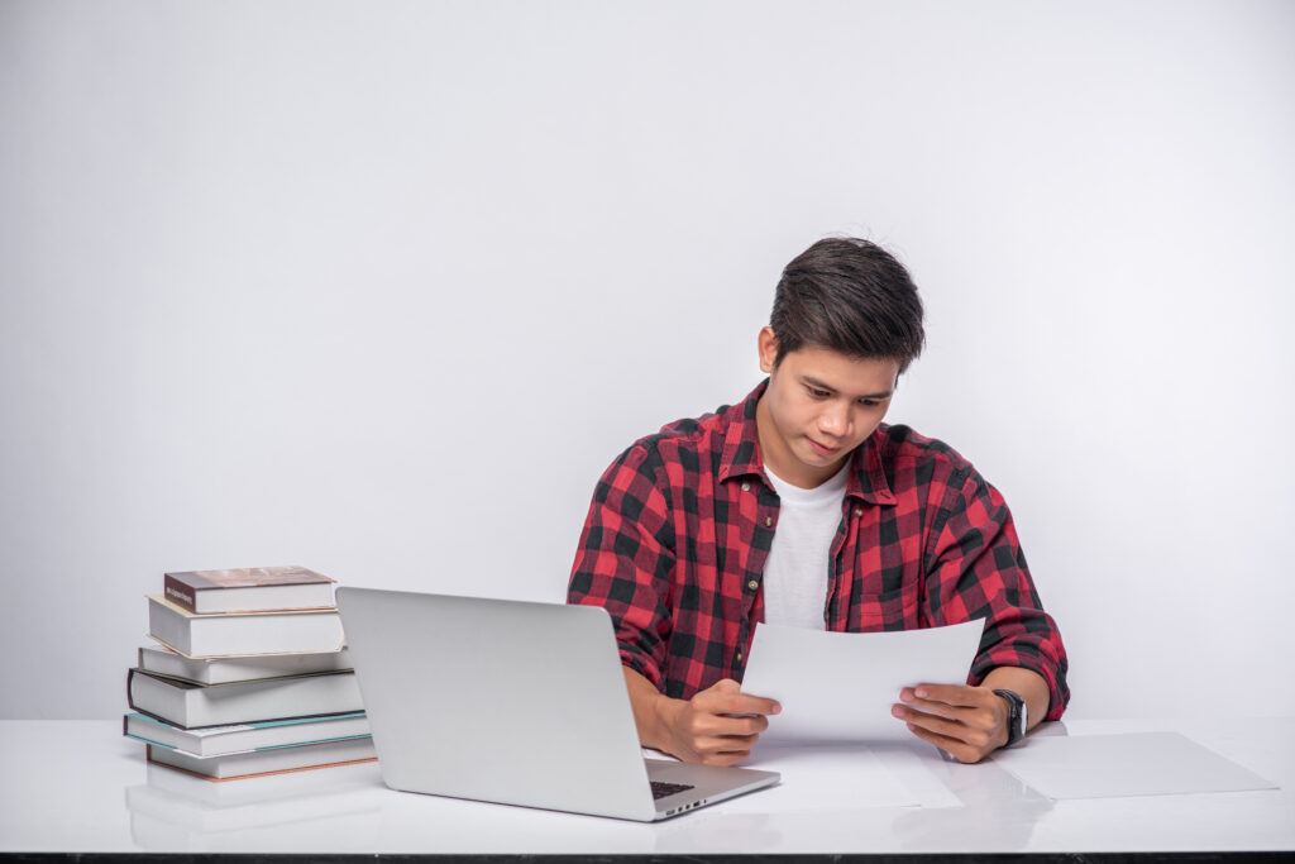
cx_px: 648
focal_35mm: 85
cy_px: 432
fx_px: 3058
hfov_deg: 23.9
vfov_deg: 16.1
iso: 100
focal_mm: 85
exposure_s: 1/200
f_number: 4
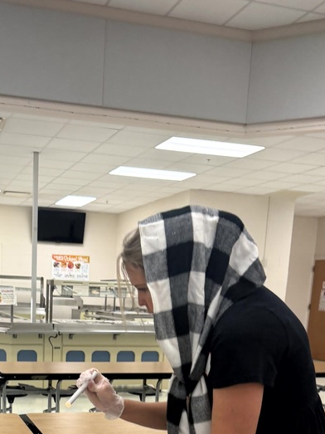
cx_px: 79
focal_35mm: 47
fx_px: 589
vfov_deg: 37.3
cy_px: 405
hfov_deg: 30.3
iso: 160
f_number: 1.78
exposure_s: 1/120
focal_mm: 6.76
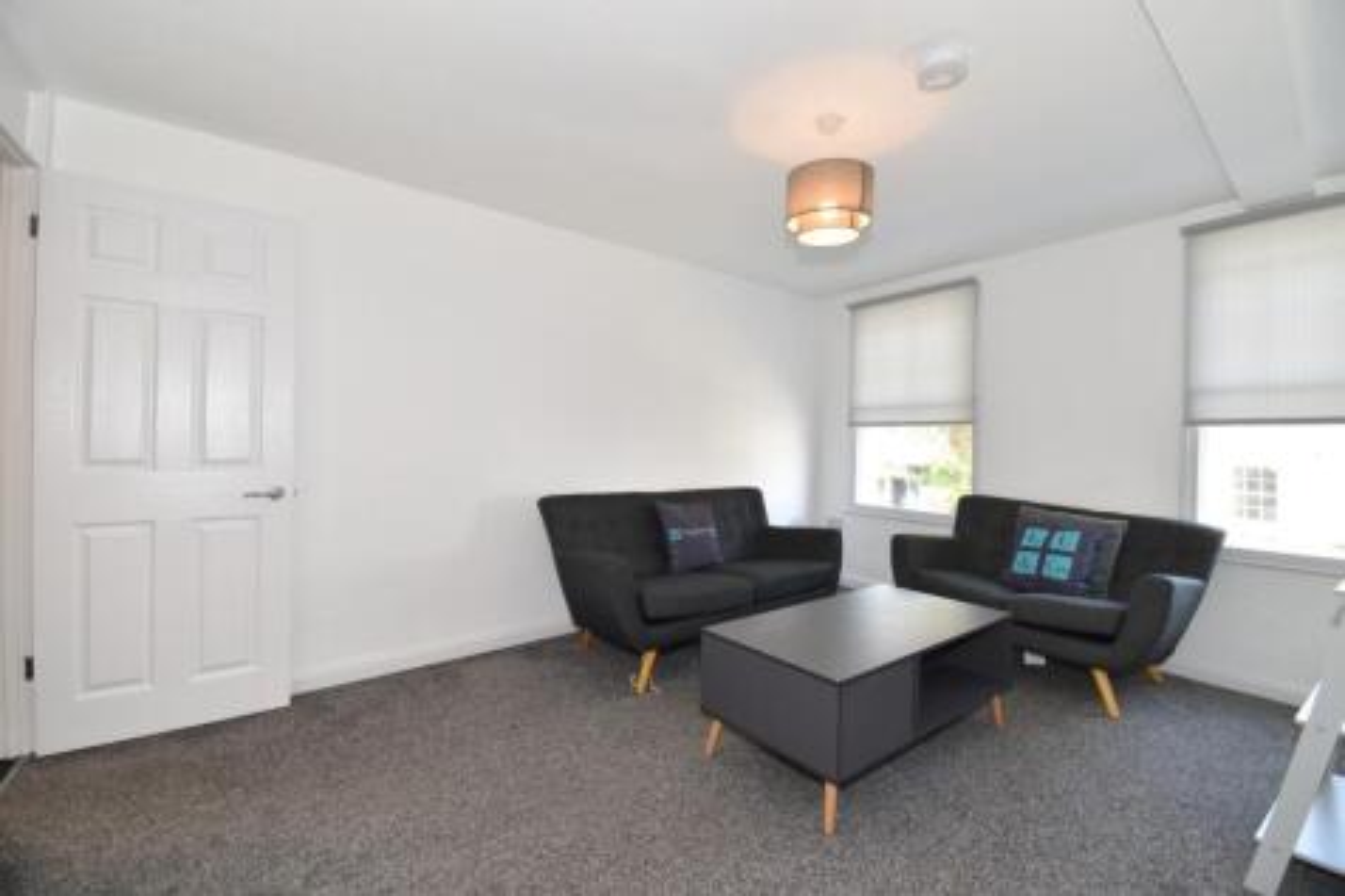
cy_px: 448
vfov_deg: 77.3
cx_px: 672
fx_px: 560
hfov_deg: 100.4
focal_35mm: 15
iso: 100
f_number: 6.3
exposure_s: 1/10
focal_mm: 10
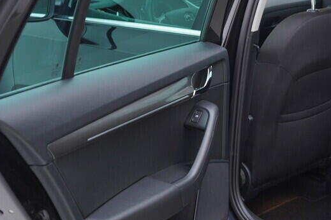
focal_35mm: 71
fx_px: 653
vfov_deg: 19.2
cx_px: 301
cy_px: 94
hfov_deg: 27.4
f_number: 2.8
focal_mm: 24
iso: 125
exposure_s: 1/40
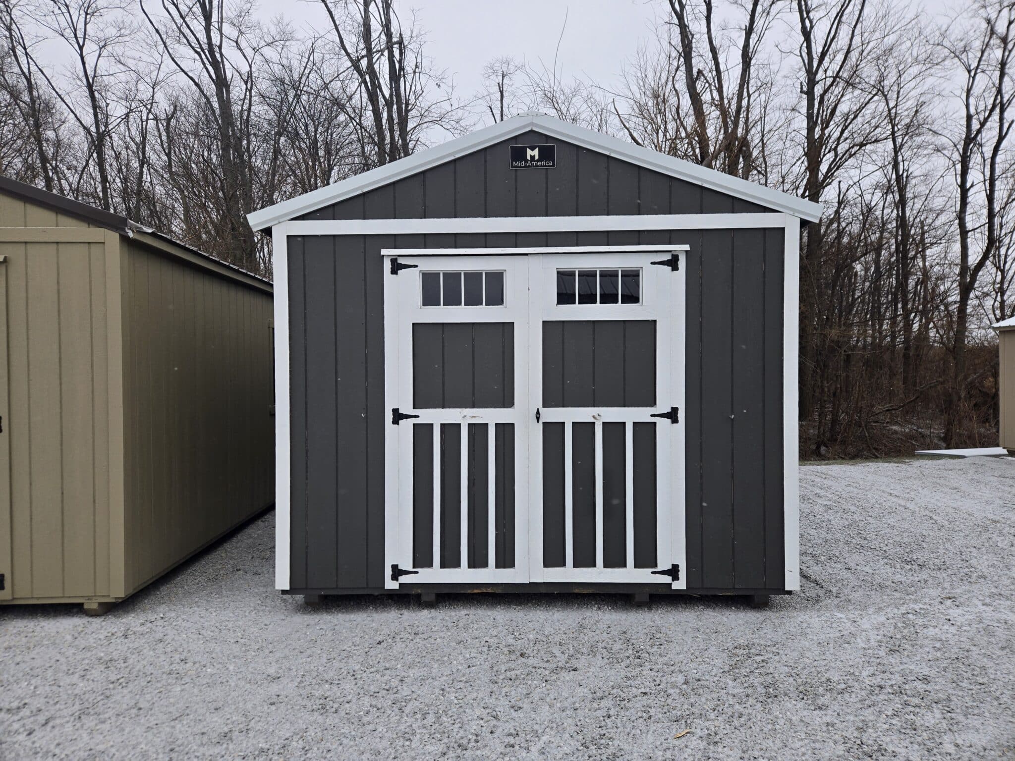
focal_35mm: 23
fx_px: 674
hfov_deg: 73.9
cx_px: 508
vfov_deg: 58.9
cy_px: 380
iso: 32
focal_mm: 5.4
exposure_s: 1/180
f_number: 1.8
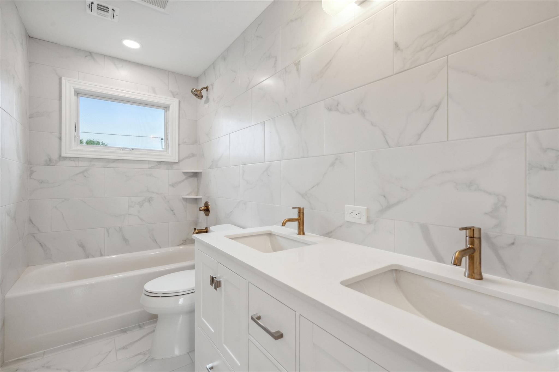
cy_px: 186
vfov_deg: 73.7
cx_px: 280
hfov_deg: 96.7
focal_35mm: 16
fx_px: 248
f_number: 8
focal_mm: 16
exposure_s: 1/80
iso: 500
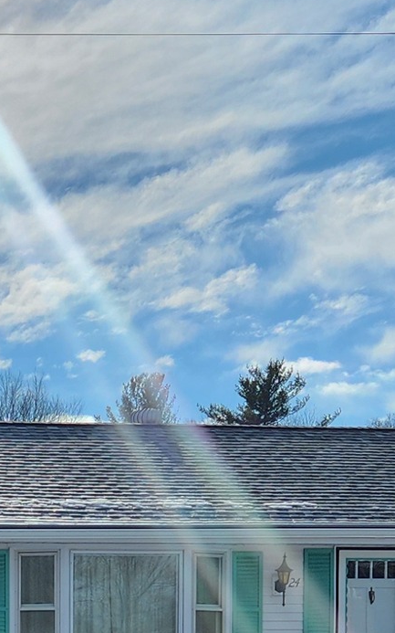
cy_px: 841
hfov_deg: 11.8
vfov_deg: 17.9
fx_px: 1861
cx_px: -111
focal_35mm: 108
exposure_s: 1/4279
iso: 20
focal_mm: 5.4
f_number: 1.8
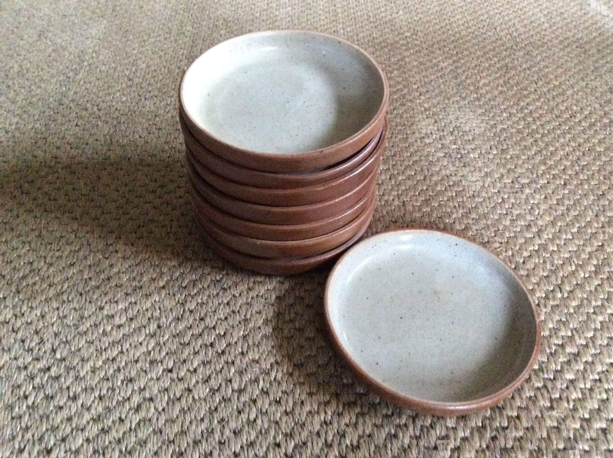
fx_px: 566
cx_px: 306
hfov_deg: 56.9
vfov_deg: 44.1
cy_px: 229
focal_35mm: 32
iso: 800
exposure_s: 1/17
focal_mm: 3.3
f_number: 2.4
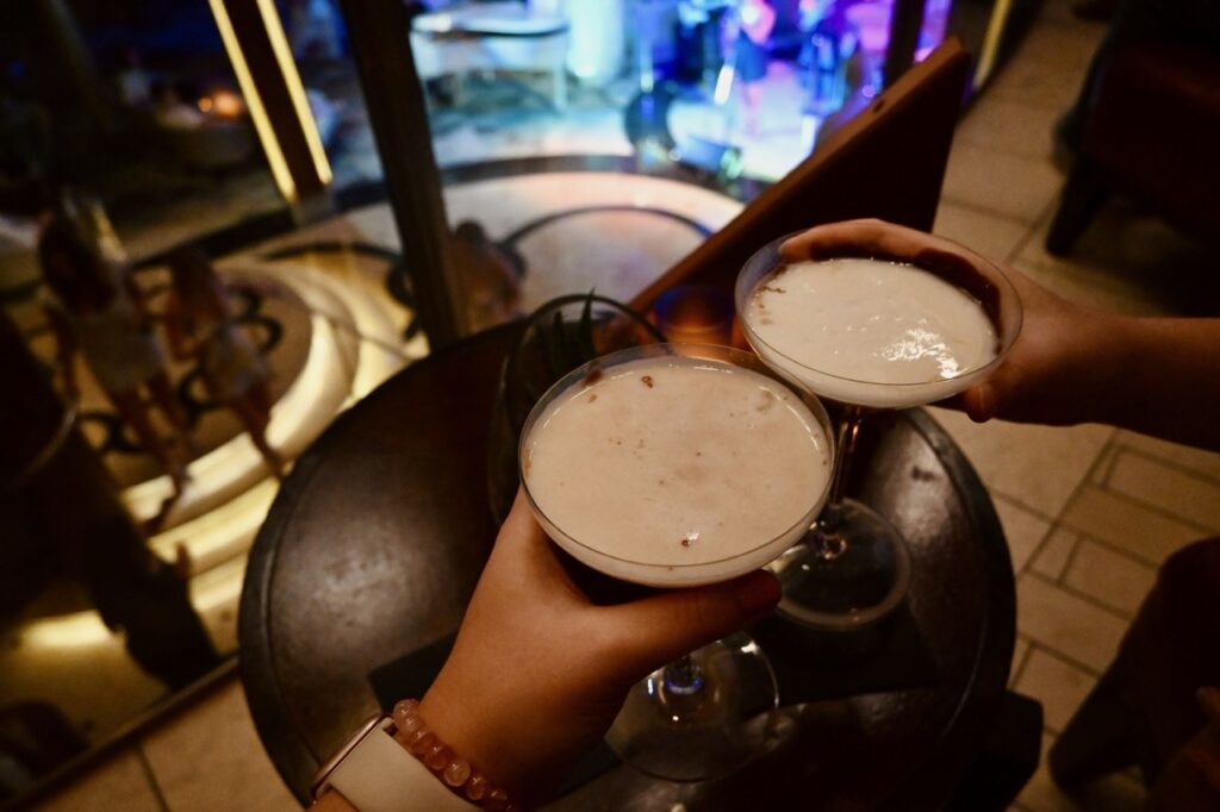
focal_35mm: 24
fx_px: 813
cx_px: 610
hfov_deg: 73.8
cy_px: 406
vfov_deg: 53.1
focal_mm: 16
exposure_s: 1/60
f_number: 3.5
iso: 5000
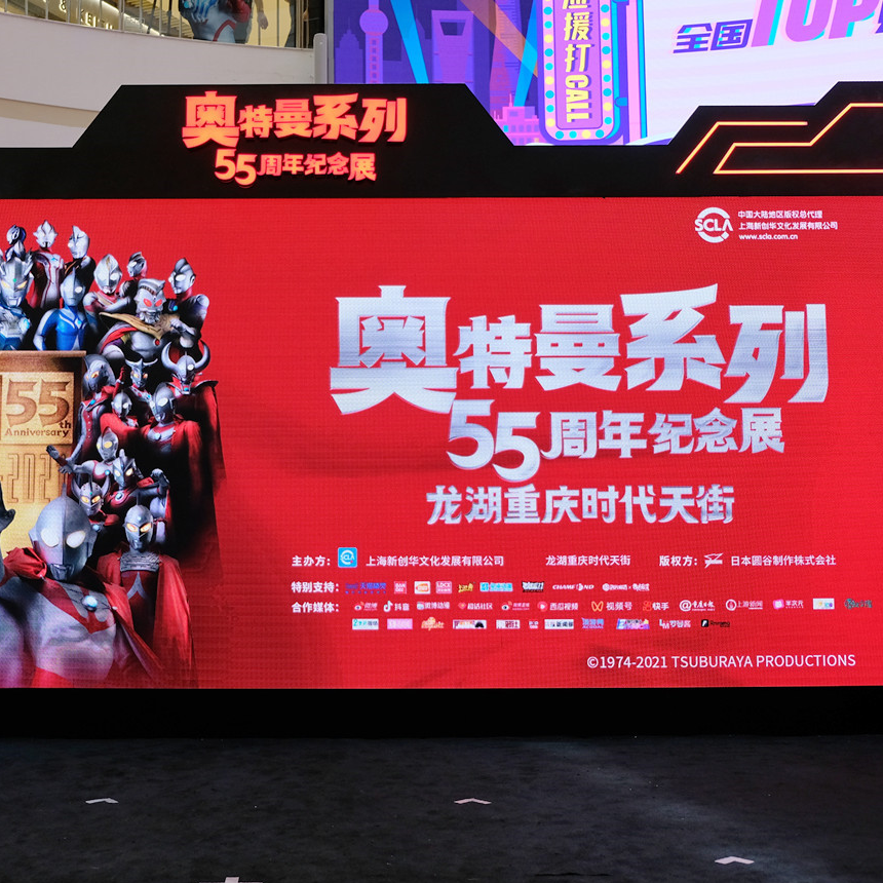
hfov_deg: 38.9
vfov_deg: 39.1
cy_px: 390
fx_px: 1241
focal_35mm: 43
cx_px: 323
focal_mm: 19.6
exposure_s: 1/125
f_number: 2.8
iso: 400
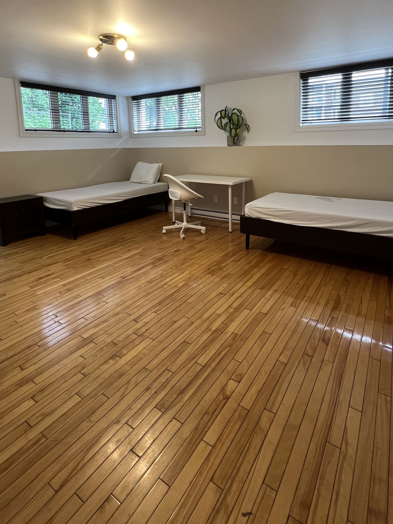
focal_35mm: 18
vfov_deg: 85.2
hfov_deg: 71.5
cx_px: 209
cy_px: 182
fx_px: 272
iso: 160
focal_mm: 1.57
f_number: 1.8
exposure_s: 1/60
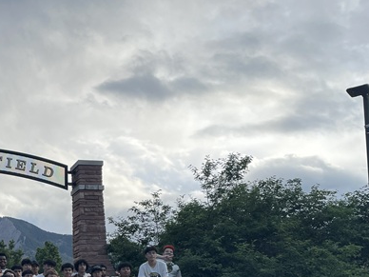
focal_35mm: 54
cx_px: 20
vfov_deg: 25.5
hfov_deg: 33.2
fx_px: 576
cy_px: 286
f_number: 1.6
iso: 32
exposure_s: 1/1667
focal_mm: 4.2
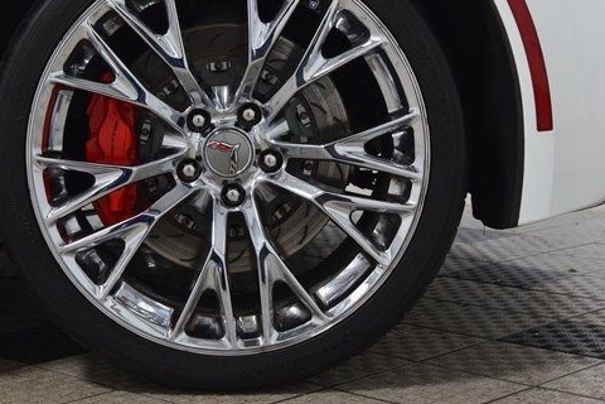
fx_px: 1412
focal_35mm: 84
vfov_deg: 16.2
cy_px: 143
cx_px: 237
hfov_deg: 24.1
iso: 1600
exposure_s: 1/60
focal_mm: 42
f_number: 5.6
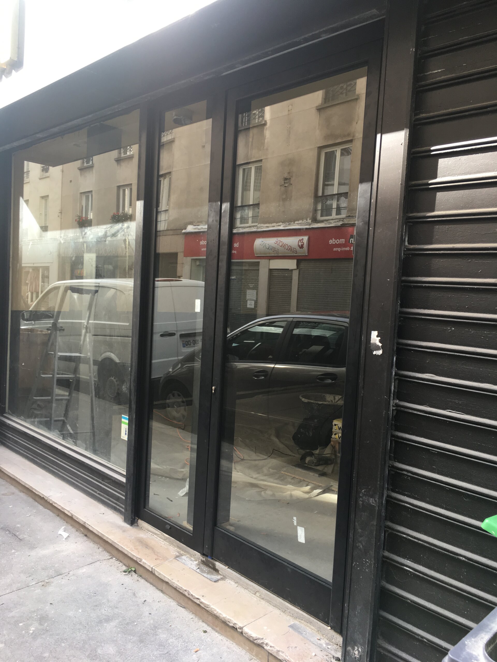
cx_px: 248
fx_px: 555
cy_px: 331
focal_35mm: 29
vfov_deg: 61.7
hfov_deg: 48.2
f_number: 2.2
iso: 25
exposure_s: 1/100
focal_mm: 4.15
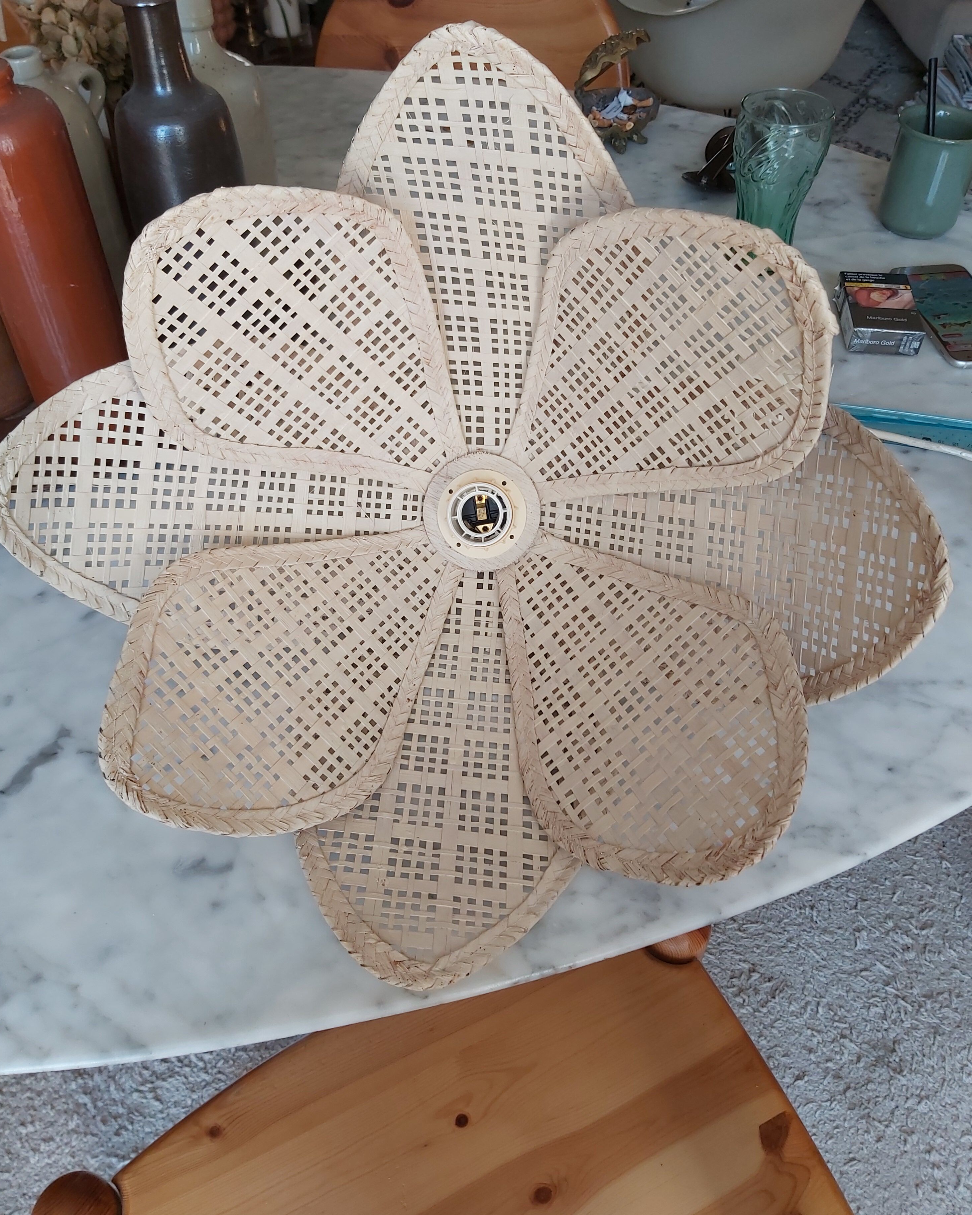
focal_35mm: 28
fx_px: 1007
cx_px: 473
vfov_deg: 62.1
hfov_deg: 51.5
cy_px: 554
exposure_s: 1/100
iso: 80
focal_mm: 3.92
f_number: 1.7
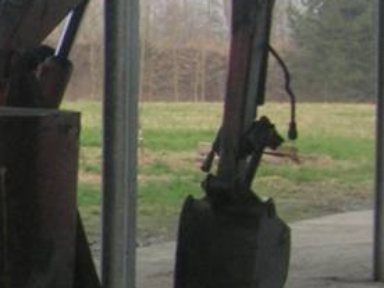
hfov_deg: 8.1
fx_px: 2440
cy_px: 260
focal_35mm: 220
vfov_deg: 6.7
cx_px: -634
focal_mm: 7.8
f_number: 2.8
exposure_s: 1/238
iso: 78
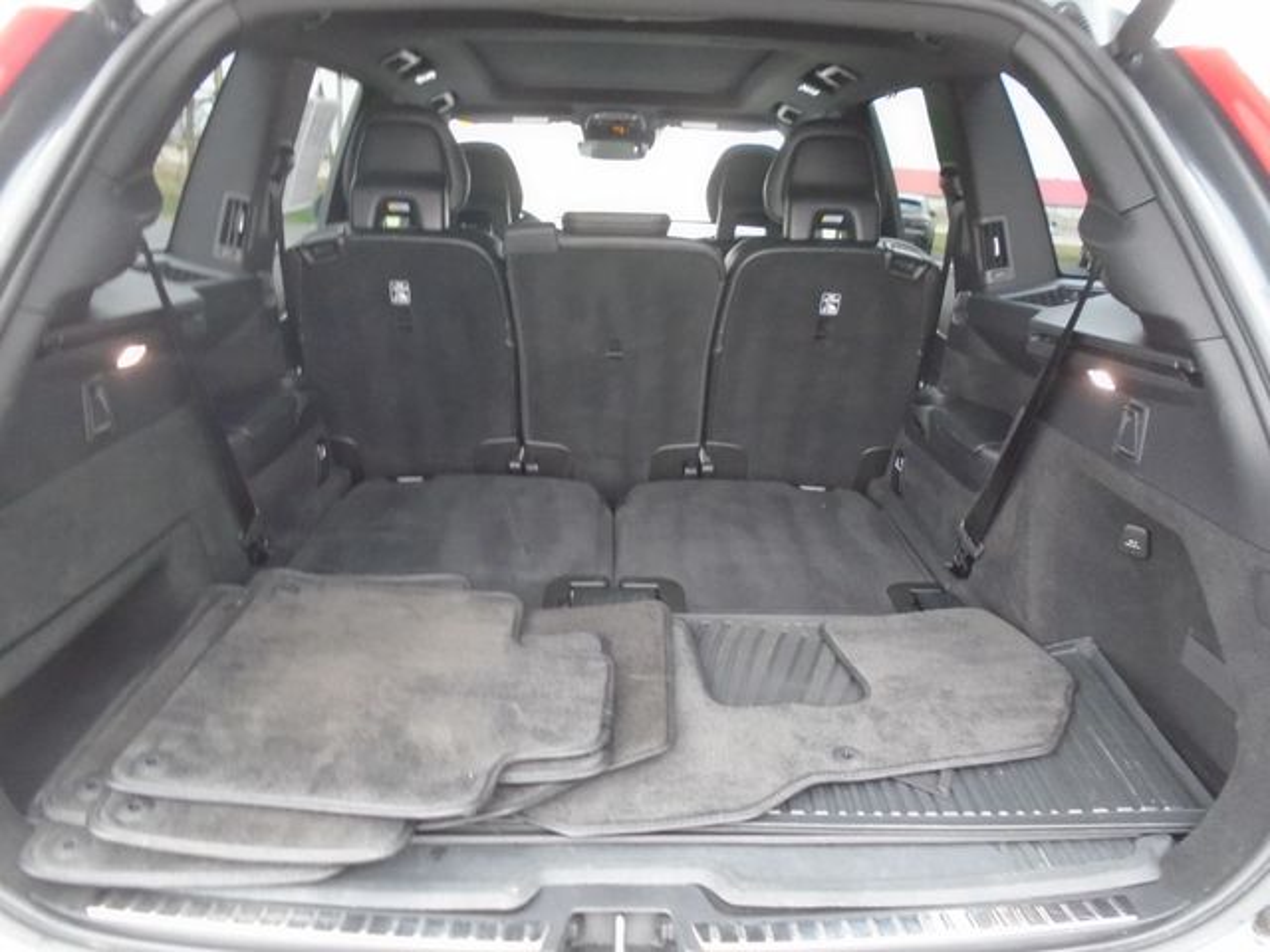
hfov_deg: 67.3
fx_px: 954
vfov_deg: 53.1
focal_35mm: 26
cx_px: 635
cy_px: 476
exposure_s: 1/15
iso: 400
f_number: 3.2
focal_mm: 4.6
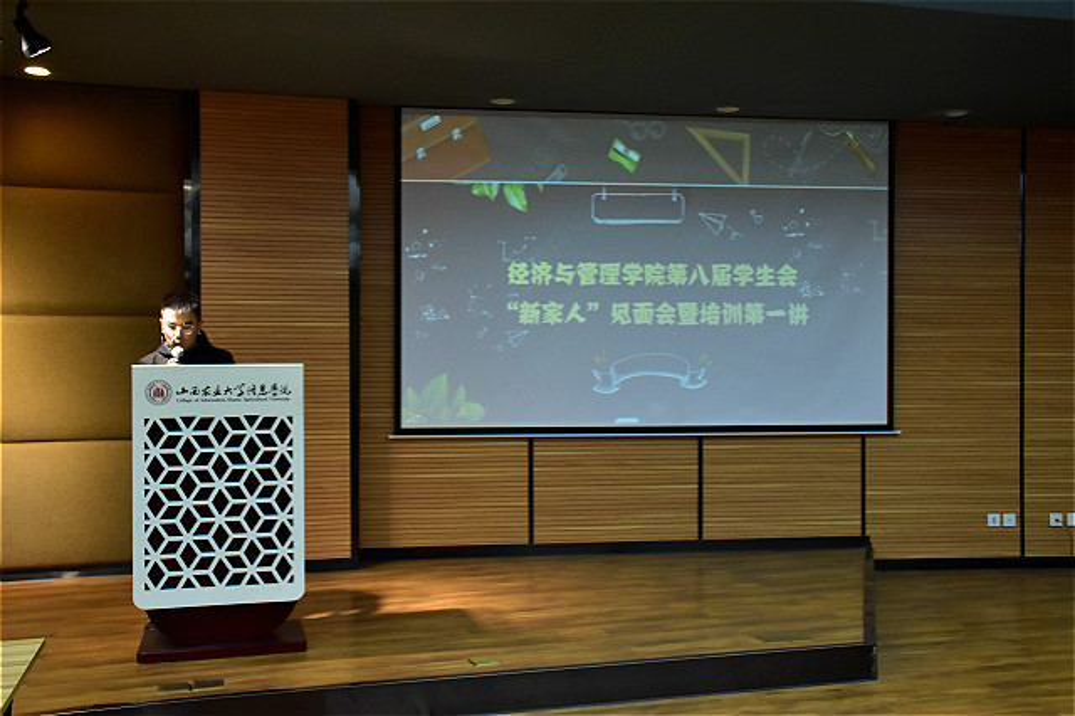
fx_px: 1164
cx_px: 538
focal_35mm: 39
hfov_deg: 49.6
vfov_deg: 34.2
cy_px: 358
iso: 1250
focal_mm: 26
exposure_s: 1/320
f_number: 5.6
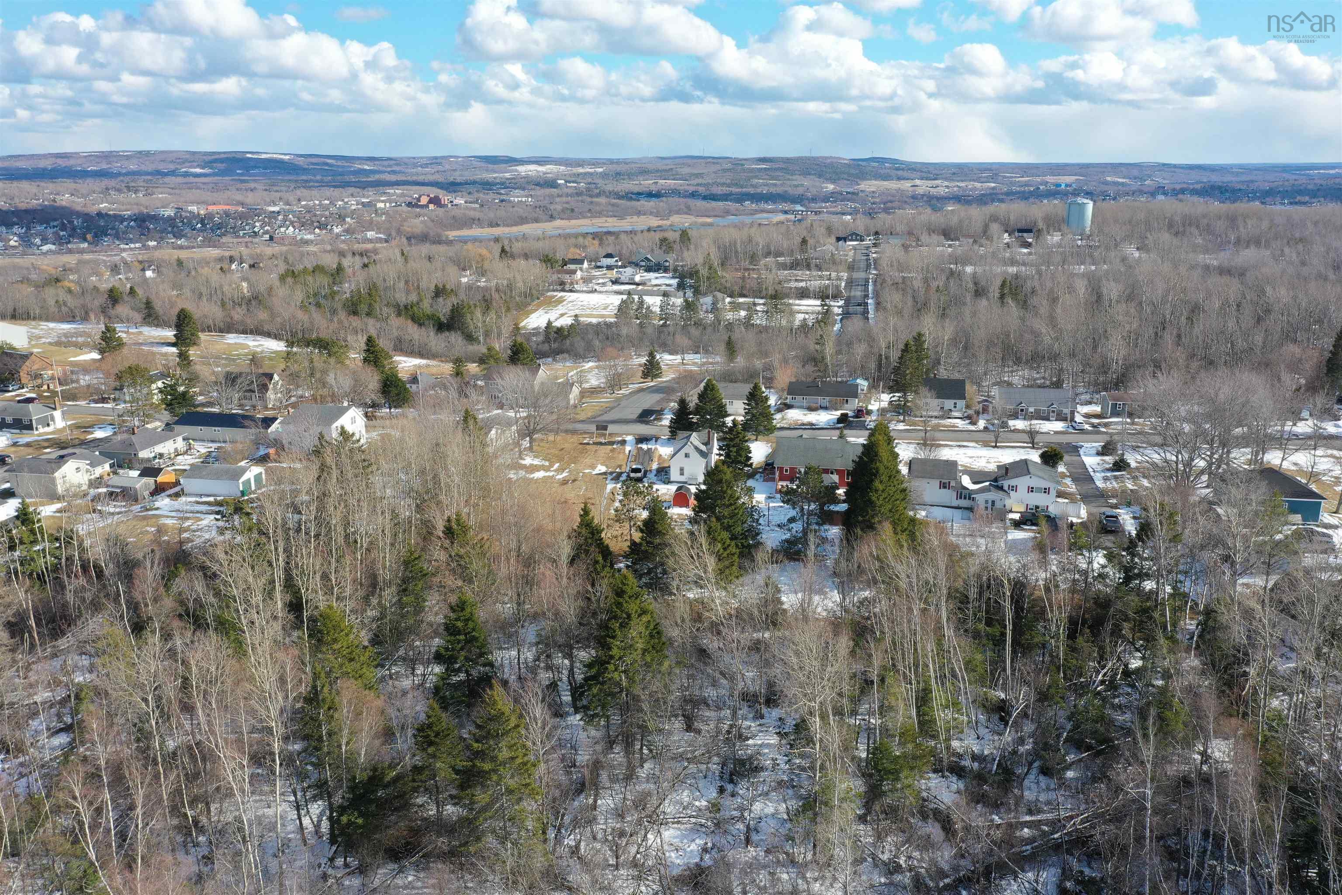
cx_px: 671
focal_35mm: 28
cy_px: 448
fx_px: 1044
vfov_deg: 46.4
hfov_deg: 65.5
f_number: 5.6
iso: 100
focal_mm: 10.26
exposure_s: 1/320
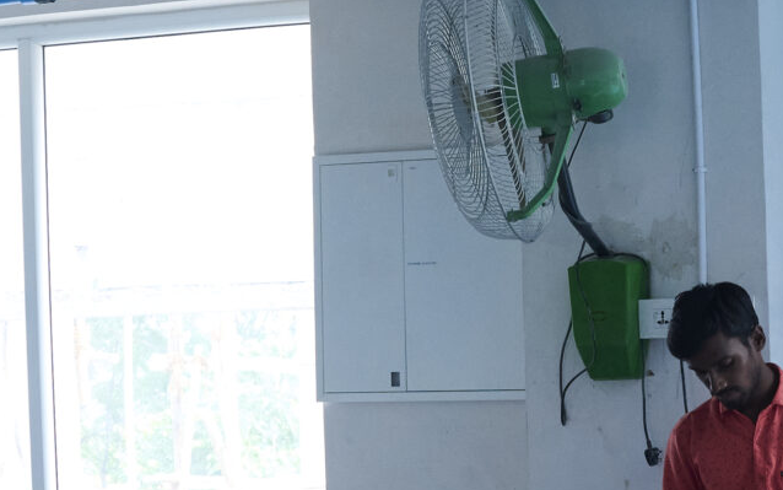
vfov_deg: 9.2
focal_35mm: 143
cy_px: 364
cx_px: 476
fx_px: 3052
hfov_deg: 14.6
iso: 2000
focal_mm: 35
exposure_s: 1/160
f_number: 7.1
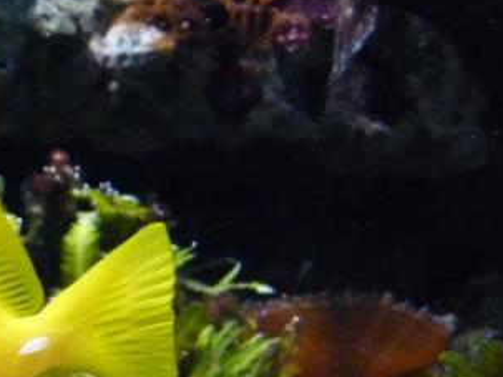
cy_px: 397
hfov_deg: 19.3
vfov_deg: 15.2
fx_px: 1380
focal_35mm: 95
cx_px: -126
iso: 800
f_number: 3
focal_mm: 6.4
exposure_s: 1/80
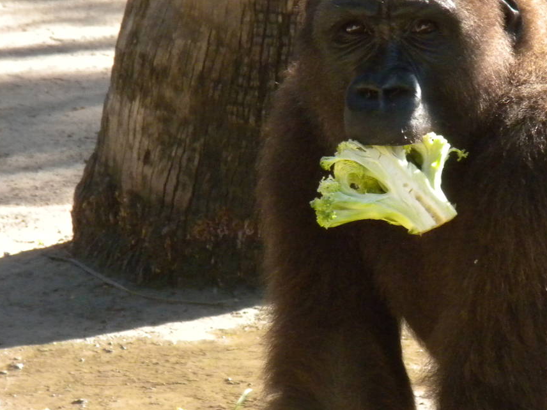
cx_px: 453
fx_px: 7680
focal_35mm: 486
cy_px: 224
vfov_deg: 3.1
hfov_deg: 4.1
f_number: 5.3
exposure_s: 1/365
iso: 400
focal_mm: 46.2
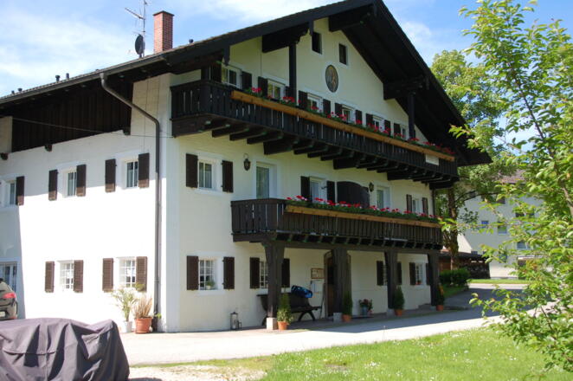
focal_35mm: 46
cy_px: 190
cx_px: 286
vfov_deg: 28.9
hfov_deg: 42.4
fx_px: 739
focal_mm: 31
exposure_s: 1/500
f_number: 5.6
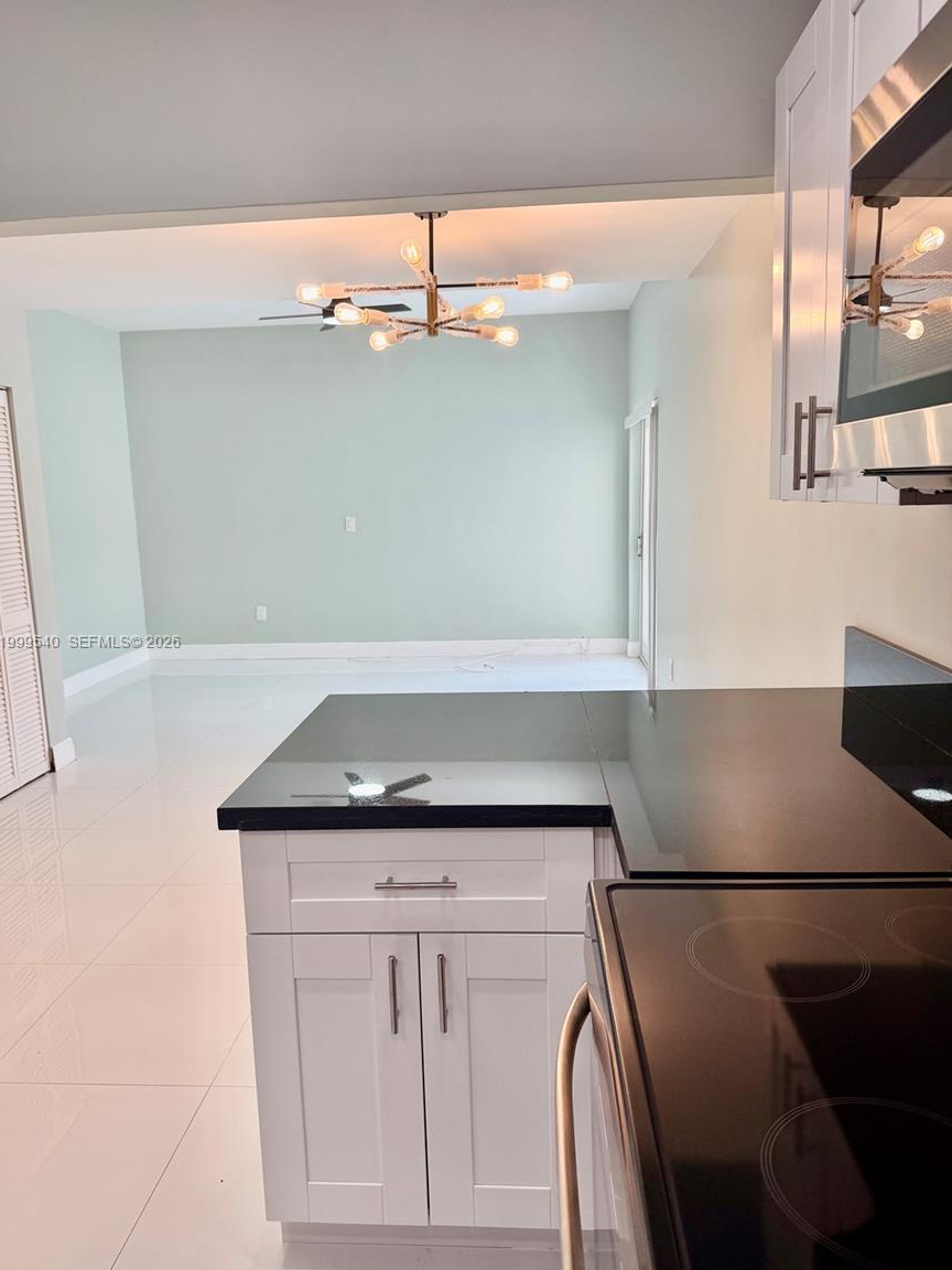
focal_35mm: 25
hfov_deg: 54.9
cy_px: 643
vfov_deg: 69.4
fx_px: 917
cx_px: 472
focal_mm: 6.76
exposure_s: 1/358
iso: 100
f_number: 1.78
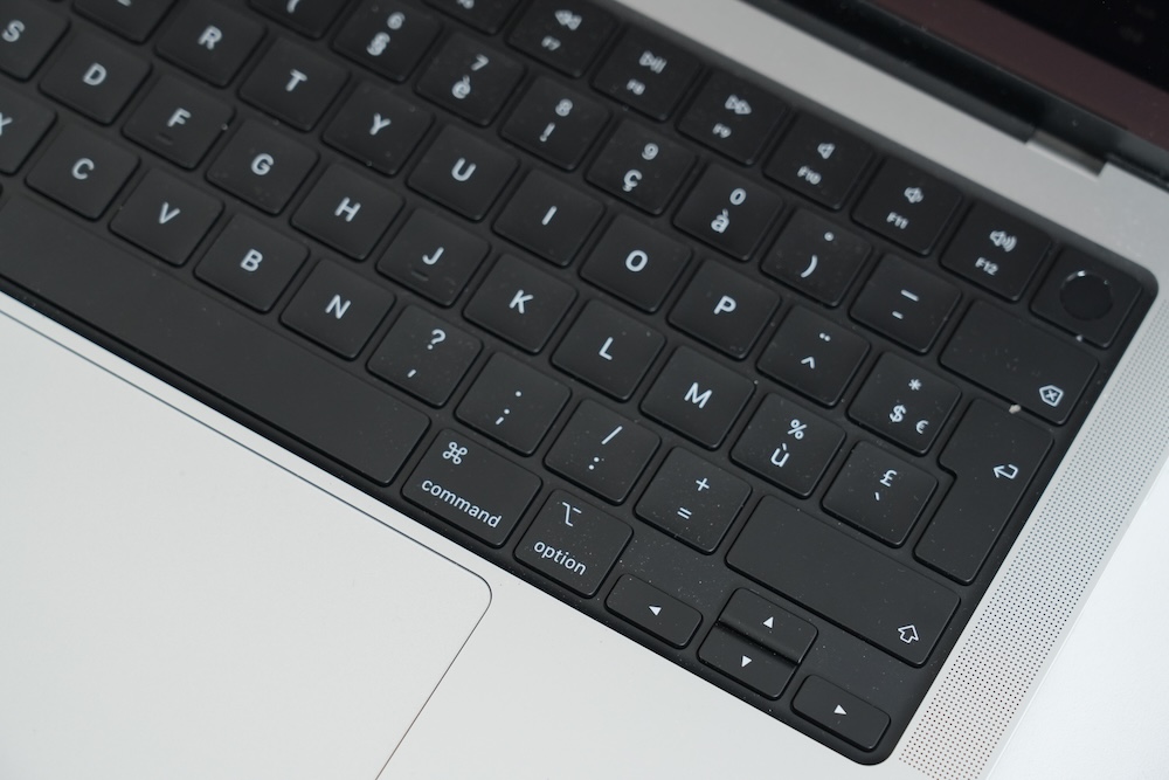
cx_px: 584
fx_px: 3410
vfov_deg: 13.0
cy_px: 390
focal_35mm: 105
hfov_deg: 19.5
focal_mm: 105
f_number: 6.3
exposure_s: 1/100
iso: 1600
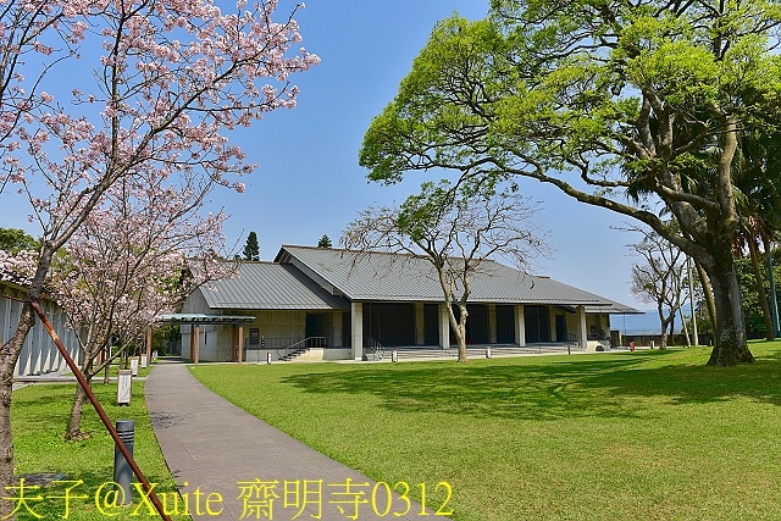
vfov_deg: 53.2
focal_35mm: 24
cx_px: 390
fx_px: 521
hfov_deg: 73.7
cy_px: 260
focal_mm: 24
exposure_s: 1/500
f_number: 8
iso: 100
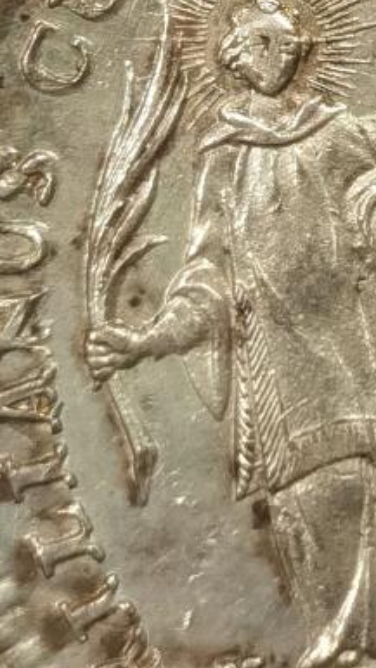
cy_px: -125
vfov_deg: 7.8
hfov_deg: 4.4
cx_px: 684
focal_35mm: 274
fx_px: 4859
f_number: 16
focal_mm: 5.56
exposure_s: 1/100
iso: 160
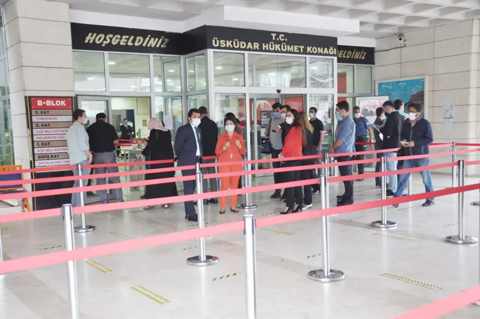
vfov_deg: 34.1
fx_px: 519
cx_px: 240
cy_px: 160
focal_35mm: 39
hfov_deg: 49.6
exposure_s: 1/25
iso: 400
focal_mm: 26
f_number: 4
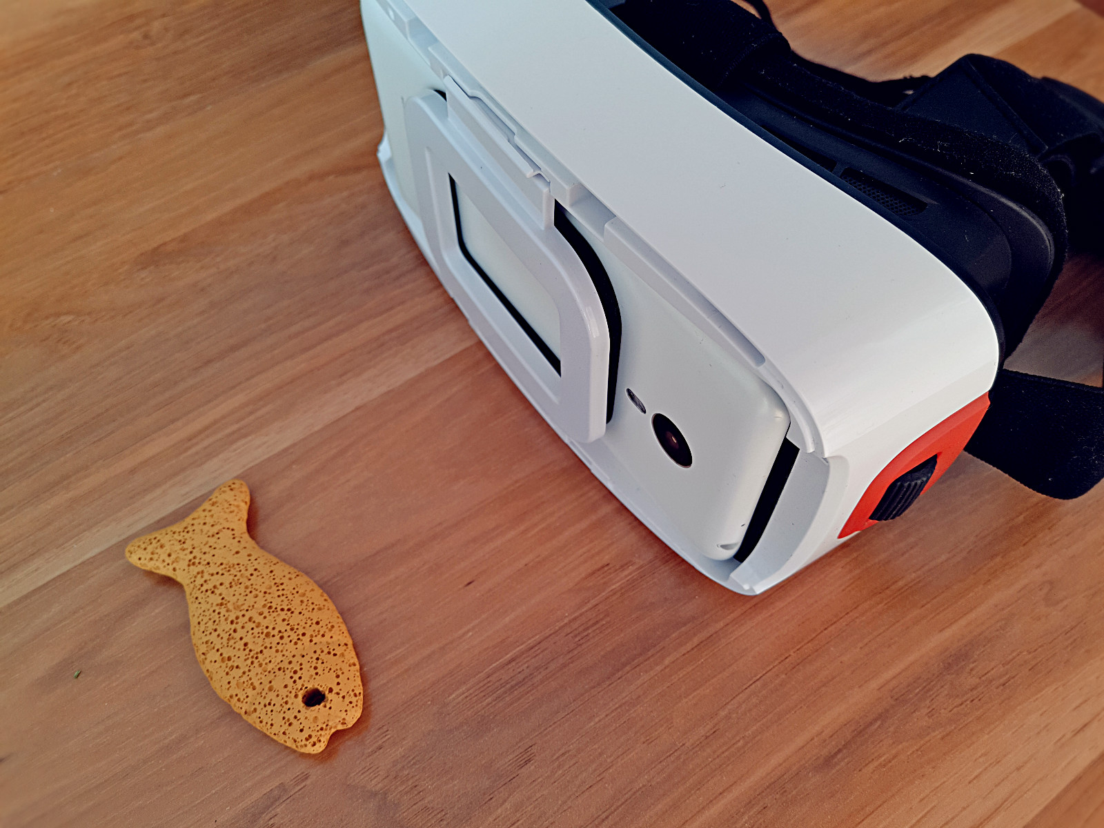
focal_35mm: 31
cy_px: 414
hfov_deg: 58.4
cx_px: 552
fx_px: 989
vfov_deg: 45.4
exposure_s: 1/50
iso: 50
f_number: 2.2
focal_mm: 4.73
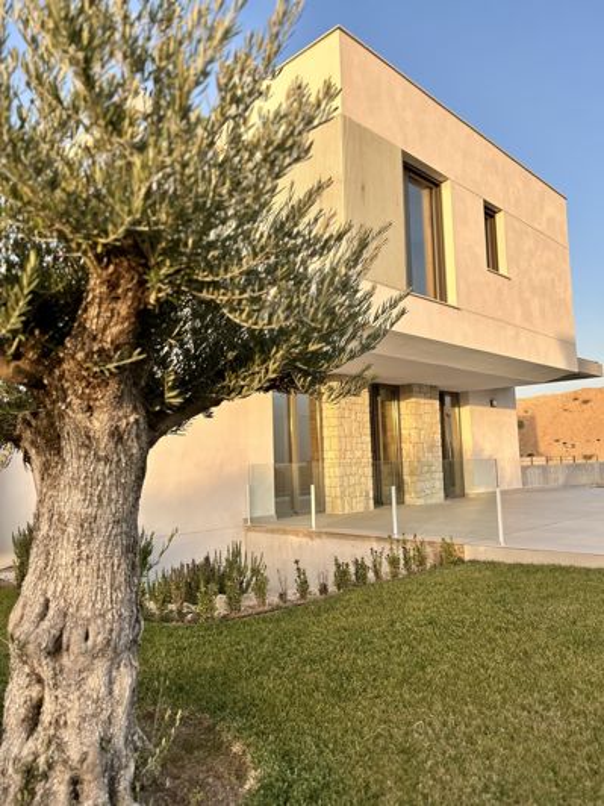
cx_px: 302
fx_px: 605
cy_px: 403
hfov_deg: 53.1
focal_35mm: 26
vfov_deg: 67.3
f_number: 1.5
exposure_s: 1/1009
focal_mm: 5.7
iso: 50
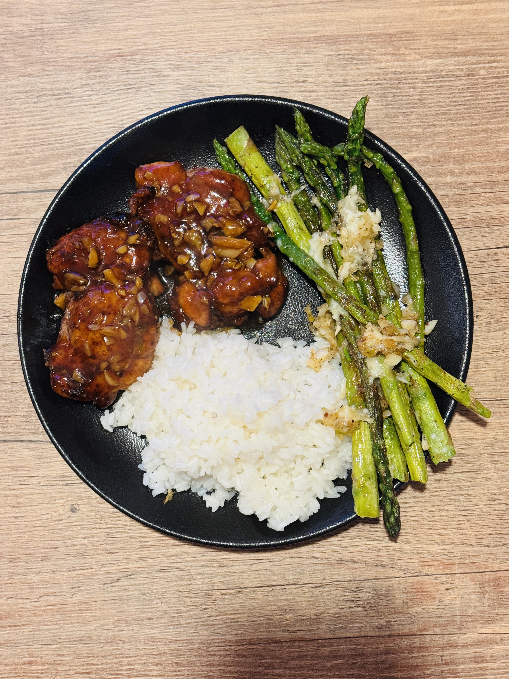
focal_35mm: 48
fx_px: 941
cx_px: 254
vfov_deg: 39.7
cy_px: 340
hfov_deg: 30.3
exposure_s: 1/33
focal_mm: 6.76
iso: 200
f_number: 1.78
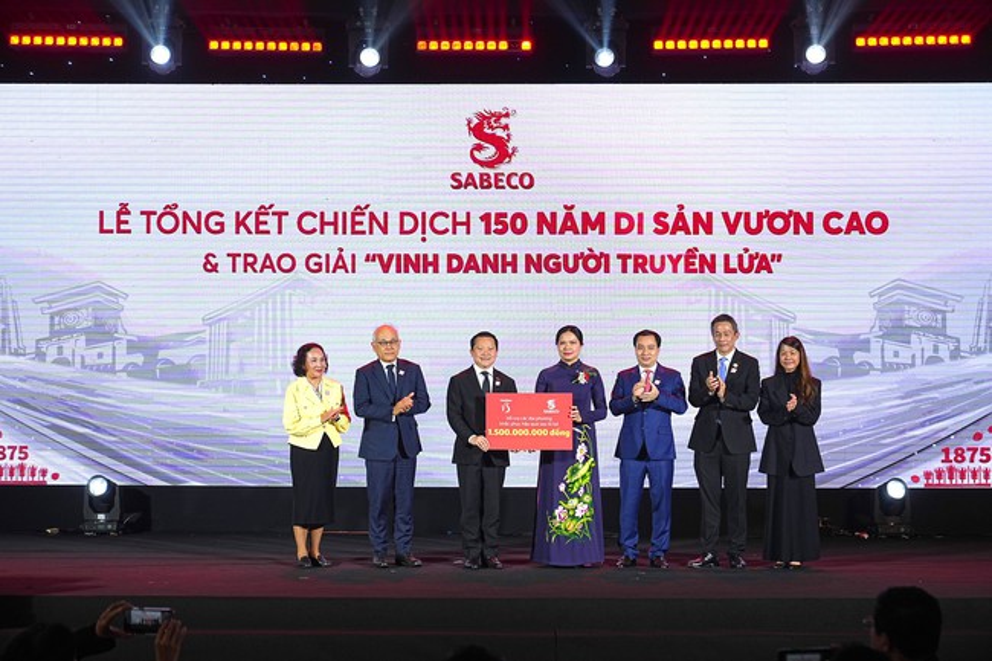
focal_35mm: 68
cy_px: 330
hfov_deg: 29.7
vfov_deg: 20.0
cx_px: 496
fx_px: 1873
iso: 320
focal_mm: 68
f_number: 4
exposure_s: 1/160
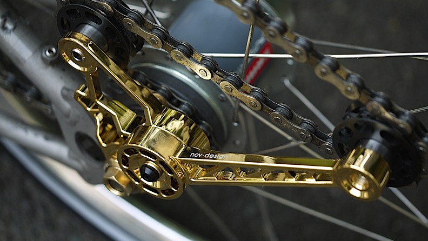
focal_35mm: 99
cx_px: 214
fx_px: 1124
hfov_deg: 21.6
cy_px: 128
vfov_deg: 12.2
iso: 100
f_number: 2.8
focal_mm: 45
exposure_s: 1/320
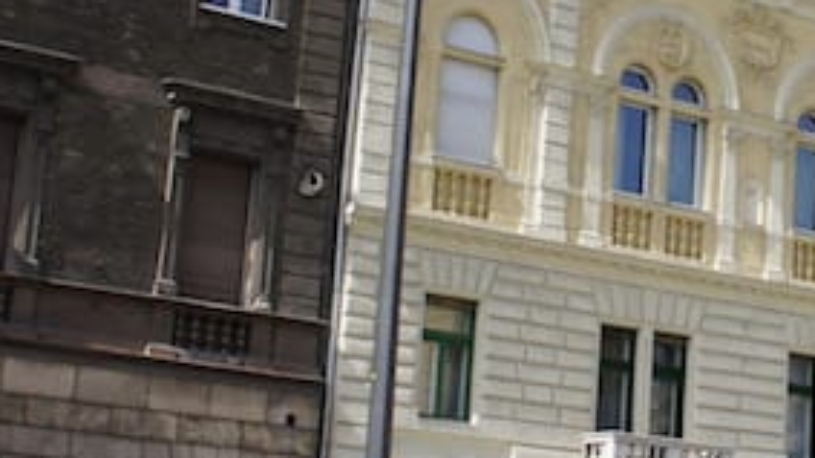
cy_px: 232
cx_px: 1028
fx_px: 1728
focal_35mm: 80
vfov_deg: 15.1
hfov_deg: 23.7
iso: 200
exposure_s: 1/160
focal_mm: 18
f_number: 11
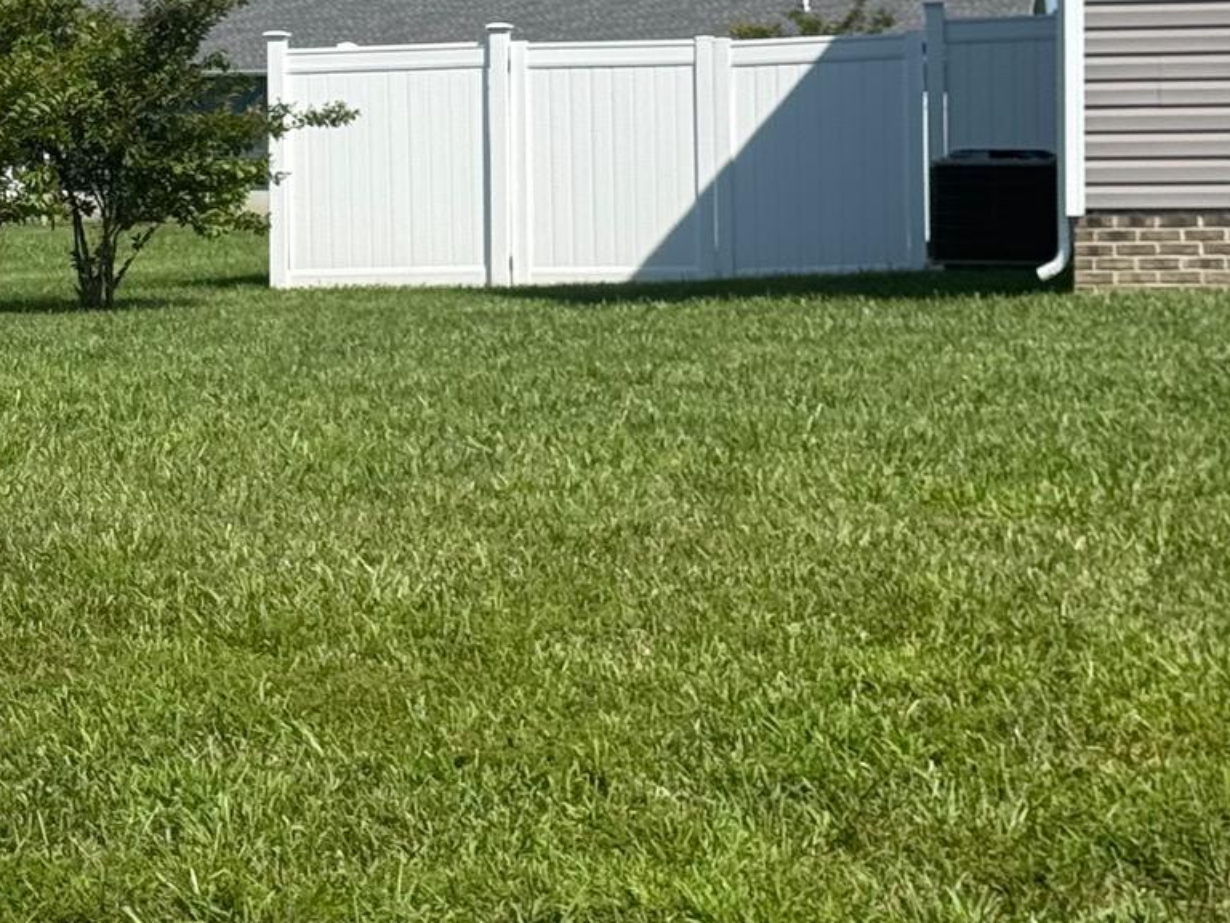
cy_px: 244
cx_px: -40
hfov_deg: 15.1
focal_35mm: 128
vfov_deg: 11.6
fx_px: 4548
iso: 64
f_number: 1.78
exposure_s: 1/5587
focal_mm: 6.76
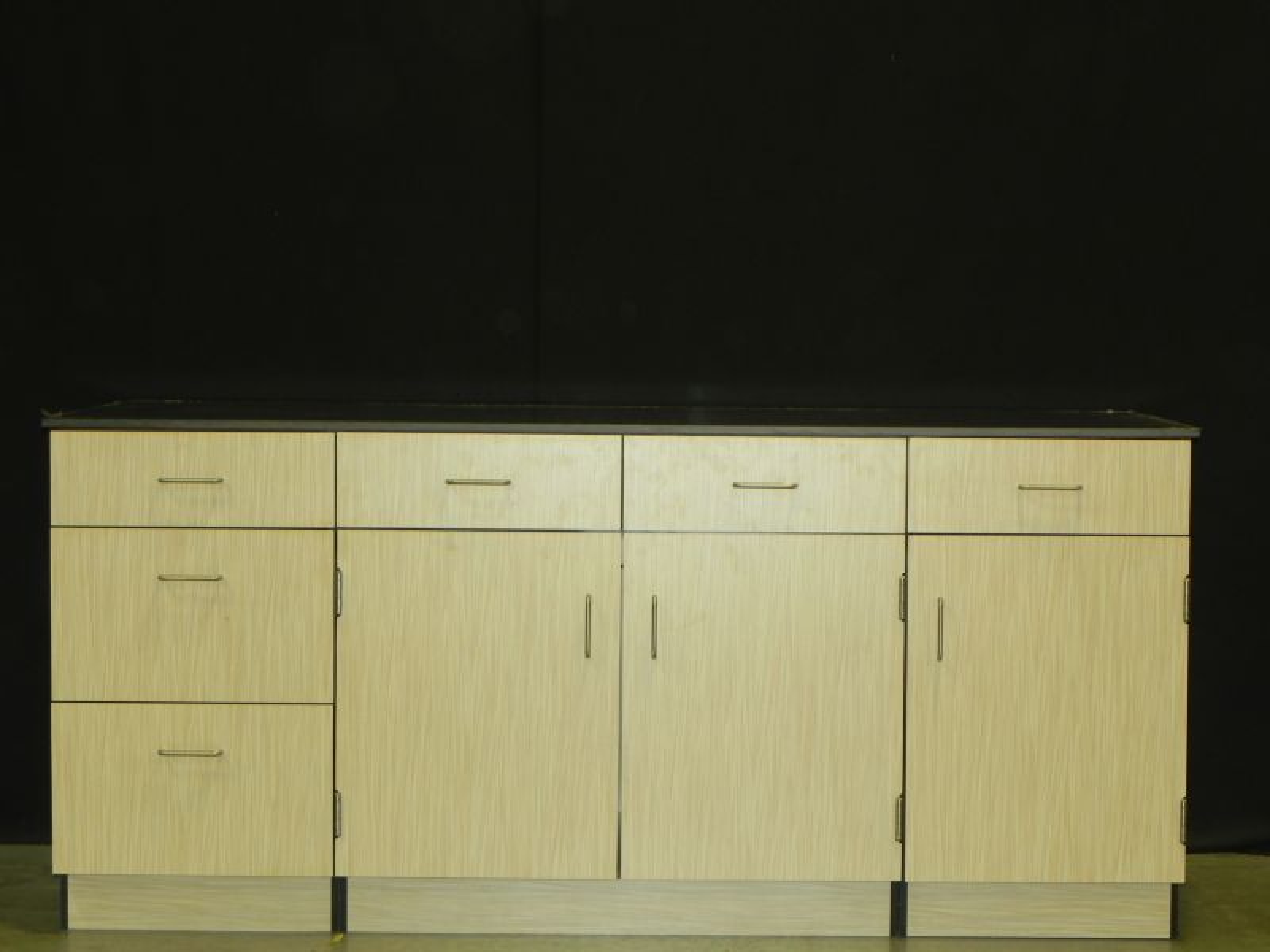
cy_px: 476
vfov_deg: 19.6
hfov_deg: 26.0
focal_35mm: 75
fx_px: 2752
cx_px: 635
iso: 200
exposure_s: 1/30
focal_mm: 13.4
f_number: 4
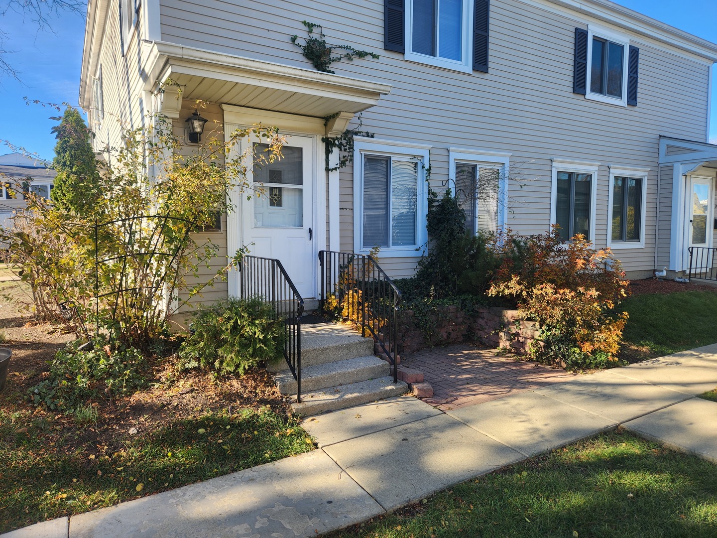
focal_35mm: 23
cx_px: 358
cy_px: 269
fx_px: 476
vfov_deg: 58.9
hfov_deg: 73.9
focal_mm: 5.4
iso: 20
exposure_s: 1/400
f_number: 1.8
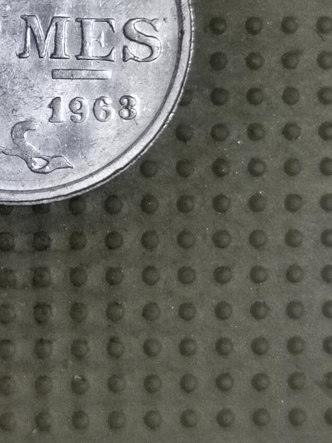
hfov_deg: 13.3
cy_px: 90
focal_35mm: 110
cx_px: 15
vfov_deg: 17.7
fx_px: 1407
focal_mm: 4.75
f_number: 1.8
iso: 250
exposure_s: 1/36
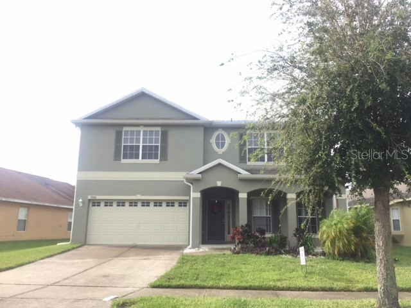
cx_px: 206
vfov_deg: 48.2
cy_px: 154
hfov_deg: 61.7
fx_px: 344
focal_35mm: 29
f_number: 2.2
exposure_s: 1/403
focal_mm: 4.15
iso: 32
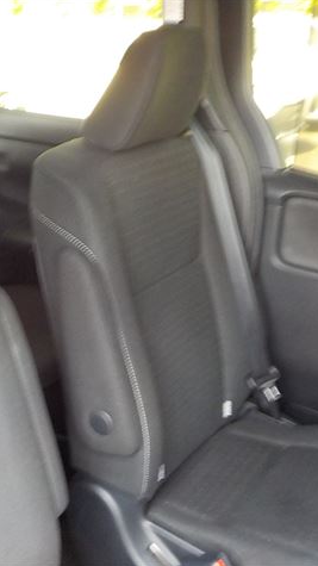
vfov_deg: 46.4
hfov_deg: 25.7
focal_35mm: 44
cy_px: 282
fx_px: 660
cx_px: -1
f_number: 3.3
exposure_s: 1/30
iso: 320
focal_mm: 4.1
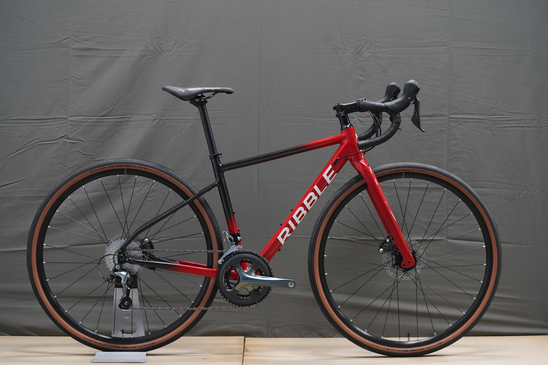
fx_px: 1065
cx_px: 274
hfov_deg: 28.8
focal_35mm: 70
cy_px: 182
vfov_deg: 19.5
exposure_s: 1/160
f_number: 5
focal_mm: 70
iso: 2500
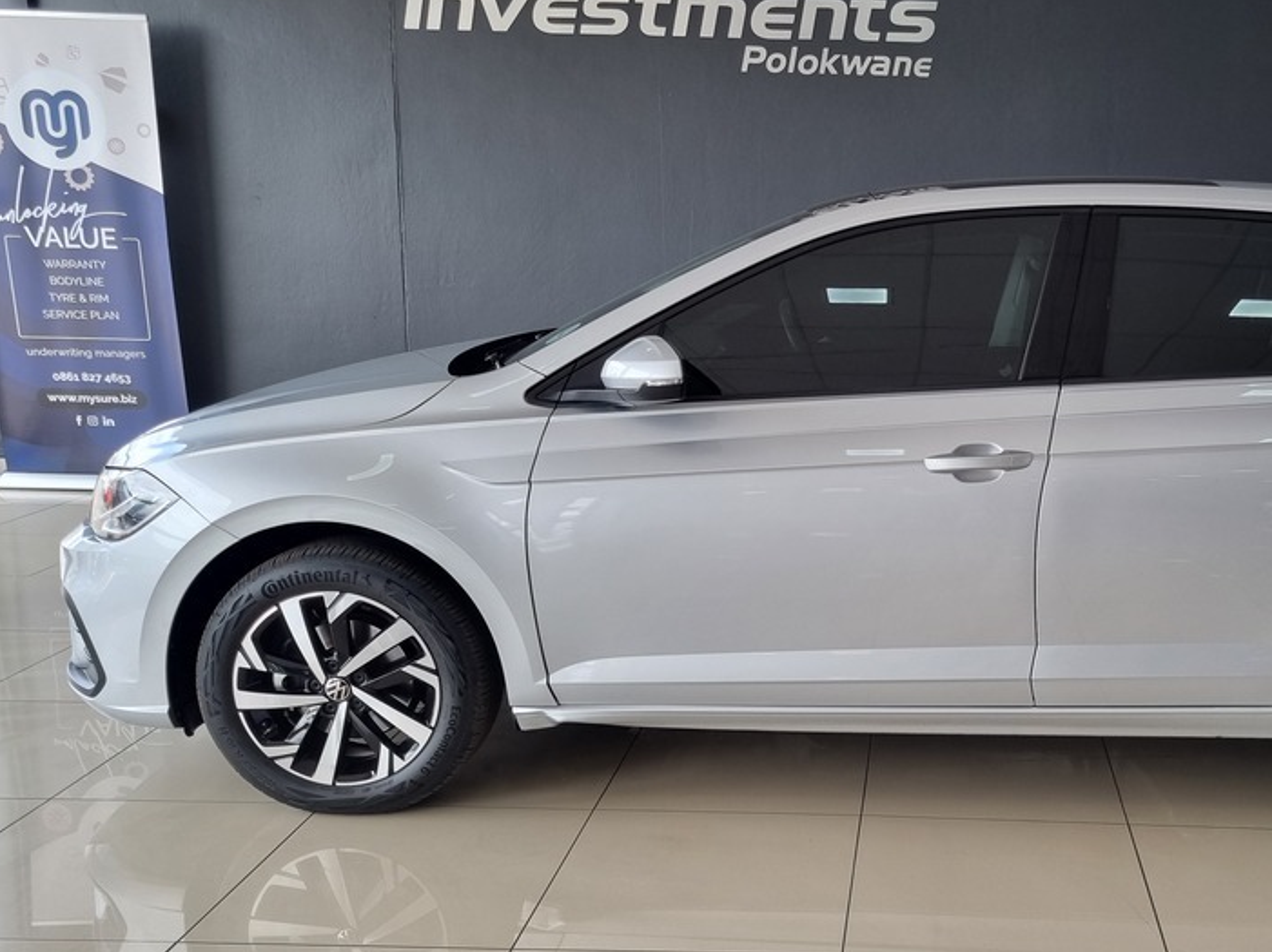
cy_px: 473
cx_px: 925
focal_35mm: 38
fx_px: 1396
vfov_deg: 37.7
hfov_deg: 47.5
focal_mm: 5.4
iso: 50
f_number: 1.8
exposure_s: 1/114
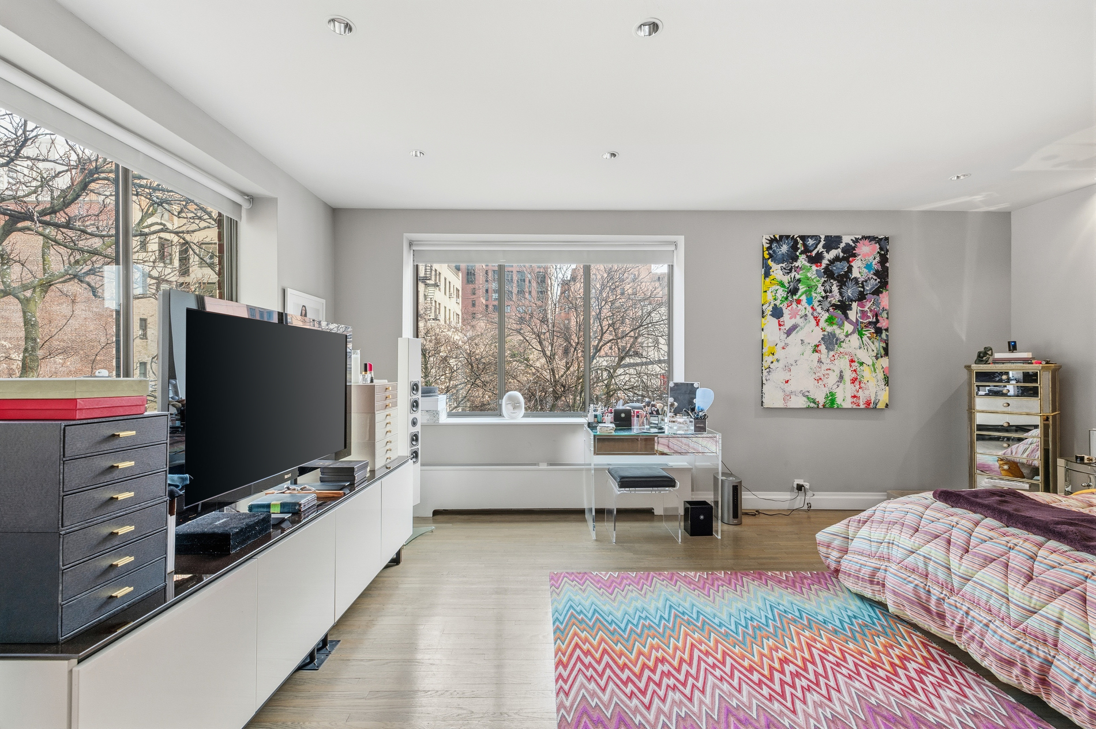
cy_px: 364
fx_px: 456
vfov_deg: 77.2
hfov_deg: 100.4
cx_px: 548
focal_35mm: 15
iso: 500
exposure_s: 1/125
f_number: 8
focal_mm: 15
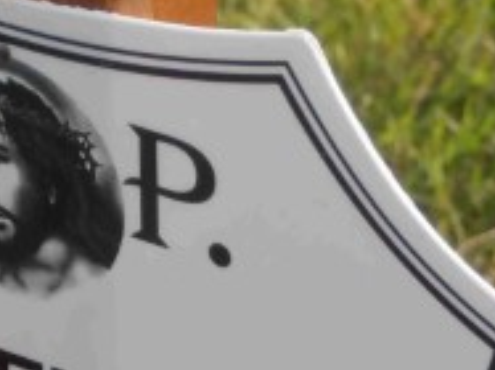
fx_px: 6745
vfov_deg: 3.1
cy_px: 457
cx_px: 16
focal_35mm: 472
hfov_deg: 4.2
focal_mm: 24.39
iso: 80
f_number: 5.8
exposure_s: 1/125
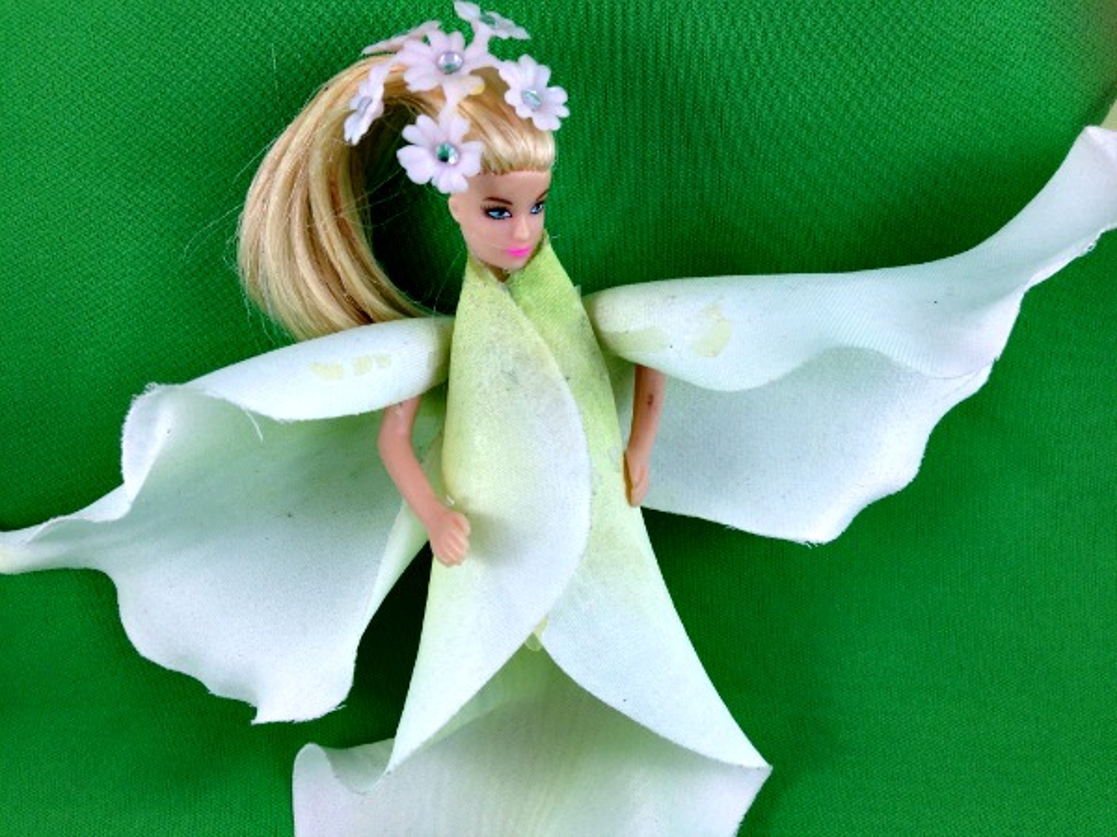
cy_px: 418
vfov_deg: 42.9
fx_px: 1065
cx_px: 558
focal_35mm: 33
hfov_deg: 55.4
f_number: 2.4
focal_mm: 4.12
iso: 50
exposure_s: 1/60
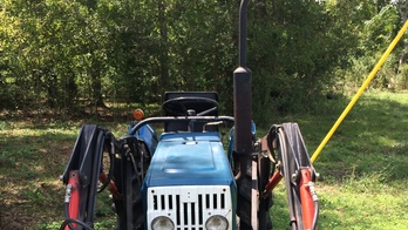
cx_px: 206
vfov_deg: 26.5
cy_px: 221
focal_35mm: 43
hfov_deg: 47.3
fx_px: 465
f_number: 2.2
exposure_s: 1/586
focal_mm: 4.15
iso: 32
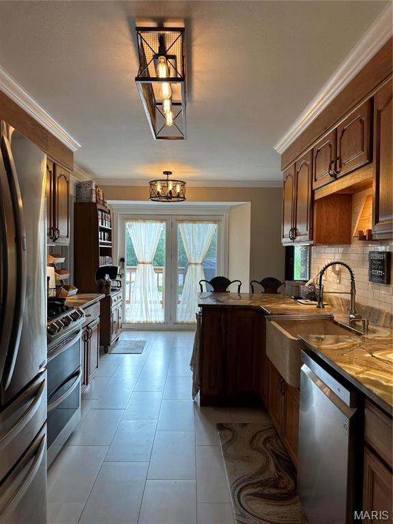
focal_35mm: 24
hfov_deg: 56.8
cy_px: 262
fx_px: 363
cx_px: 196
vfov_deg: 71.6
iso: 50
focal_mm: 6.86
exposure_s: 1/122
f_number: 1.78
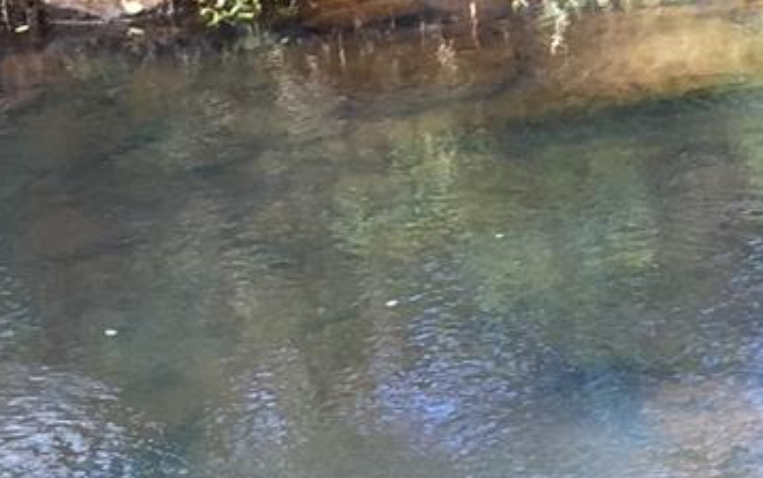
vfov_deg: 8.4
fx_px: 2912
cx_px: 799
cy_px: 1253
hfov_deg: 14.6
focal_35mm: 140
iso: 32
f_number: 2.2
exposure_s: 1/107
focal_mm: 4.15
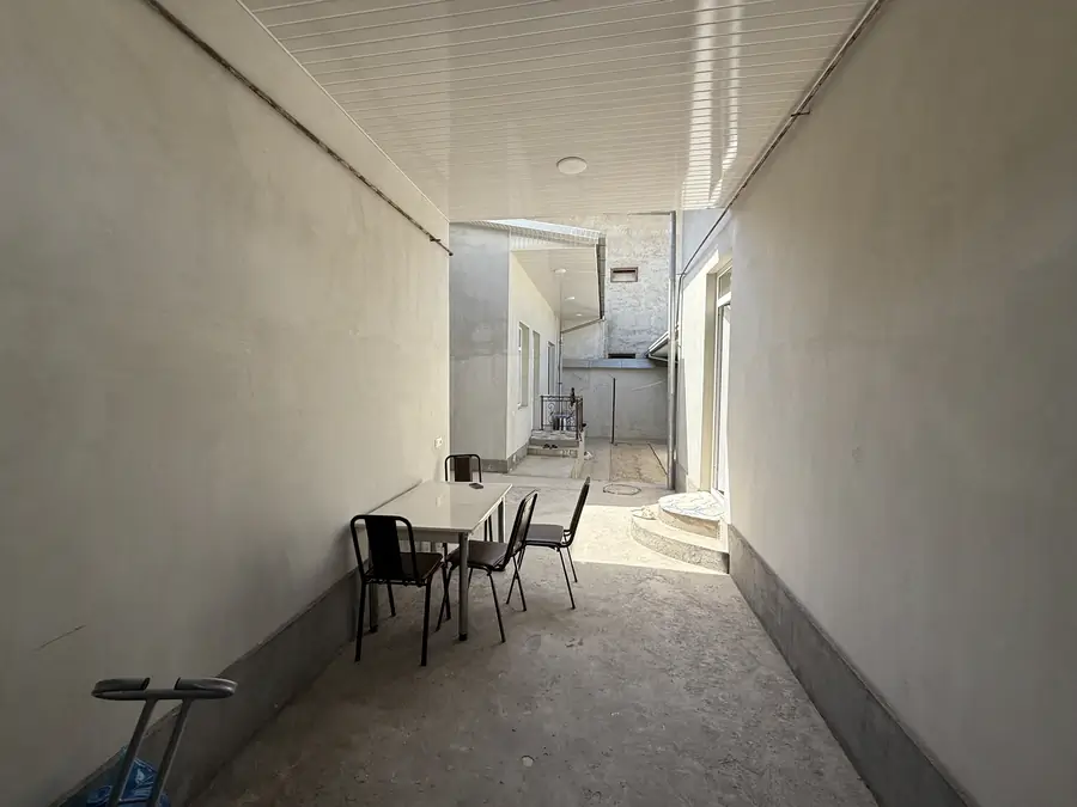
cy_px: 404
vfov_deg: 85.7
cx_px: 538
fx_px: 436
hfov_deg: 102.1
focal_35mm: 14
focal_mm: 2.22
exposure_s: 1/494
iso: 64
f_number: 2.2
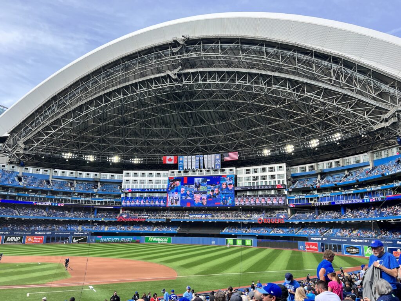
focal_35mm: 26
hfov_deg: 67.3
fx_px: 301
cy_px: 150
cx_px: 200
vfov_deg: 53.1
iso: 50
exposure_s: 1/1196
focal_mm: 5.7
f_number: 1.5
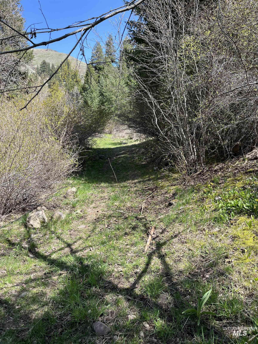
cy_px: 172
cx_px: 129
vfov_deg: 67.3
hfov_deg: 53.1
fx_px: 258
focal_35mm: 26
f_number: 1.6
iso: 50
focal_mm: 5.1
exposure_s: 1/871
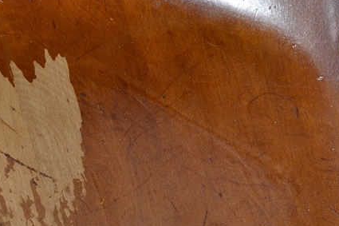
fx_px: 998
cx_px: 45
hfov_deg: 19.0
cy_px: 143
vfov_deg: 12.9
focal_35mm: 106
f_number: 8
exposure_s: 1/60
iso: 100
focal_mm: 30
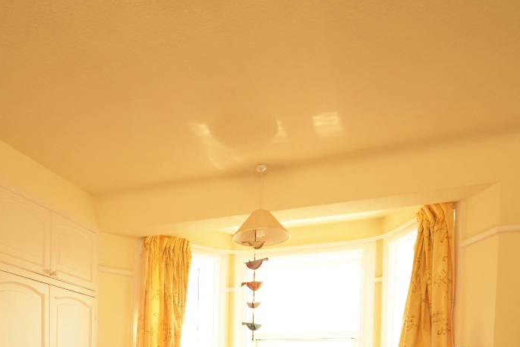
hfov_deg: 53.7
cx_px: 188
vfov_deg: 32.5
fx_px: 506
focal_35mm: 35
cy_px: 398
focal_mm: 10
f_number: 8
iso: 400
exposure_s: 1/100
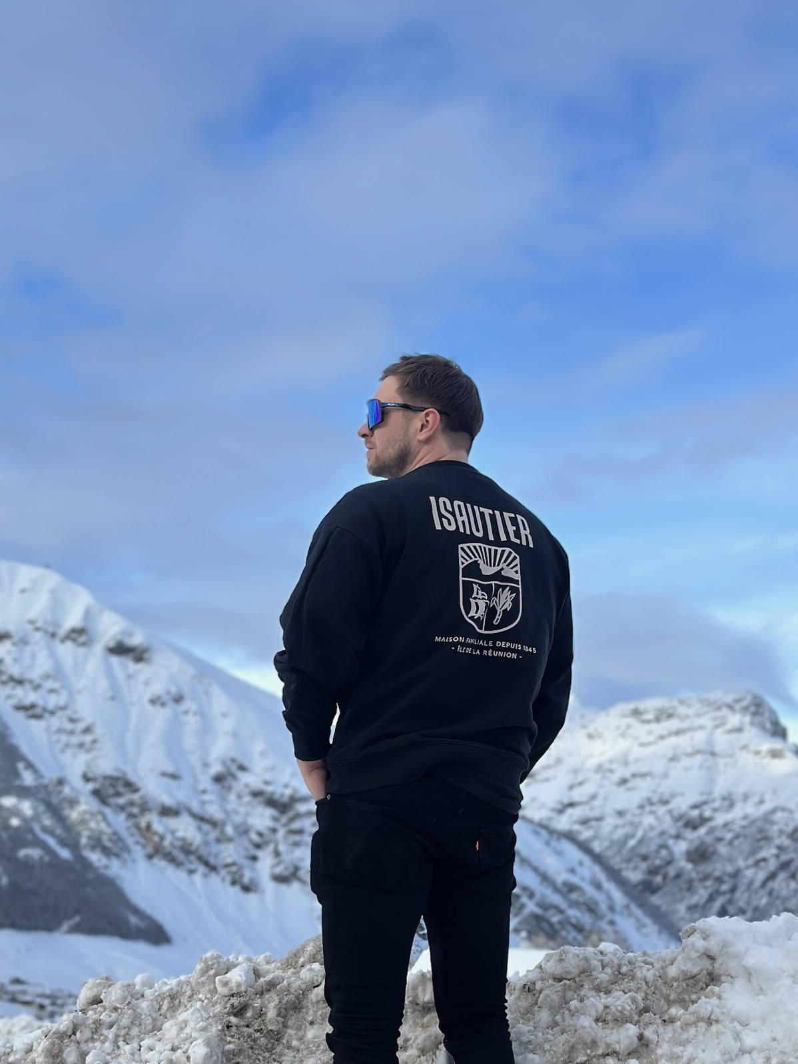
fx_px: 1475
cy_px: 532
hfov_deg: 30.3
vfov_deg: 39.7
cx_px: 399
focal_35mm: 48
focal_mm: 6.86
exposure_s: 1/2114
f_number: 1.78
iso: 80
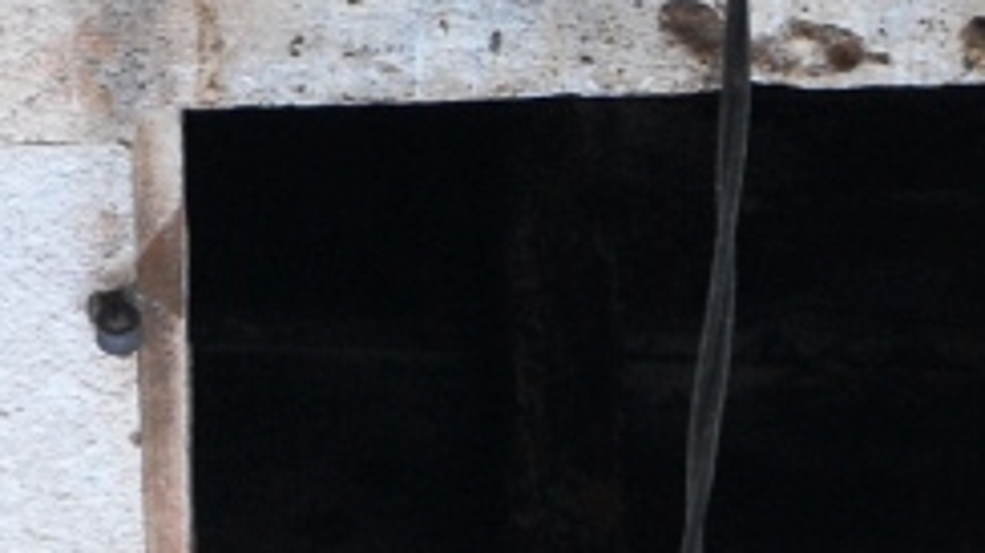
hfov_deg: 5.8
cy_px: 634
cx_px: 747
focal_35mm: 370
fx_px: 9660
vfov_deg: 3.3
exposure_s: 1/25
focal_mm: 72
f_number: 7.1
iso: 800
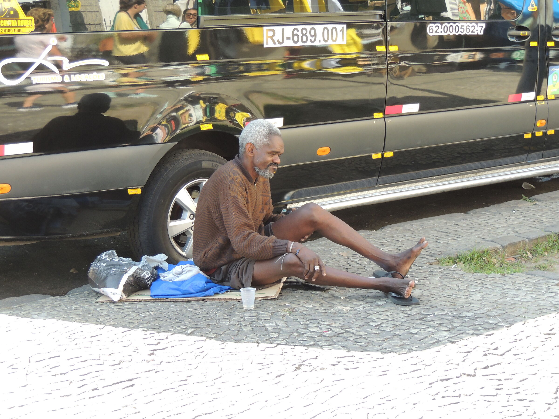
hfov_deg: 26.0
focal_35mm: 75
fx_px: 1211
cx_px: 280
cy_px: 210
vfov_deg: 19.6
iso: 160
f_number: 3.9
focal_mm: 13.3
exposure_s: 1/100
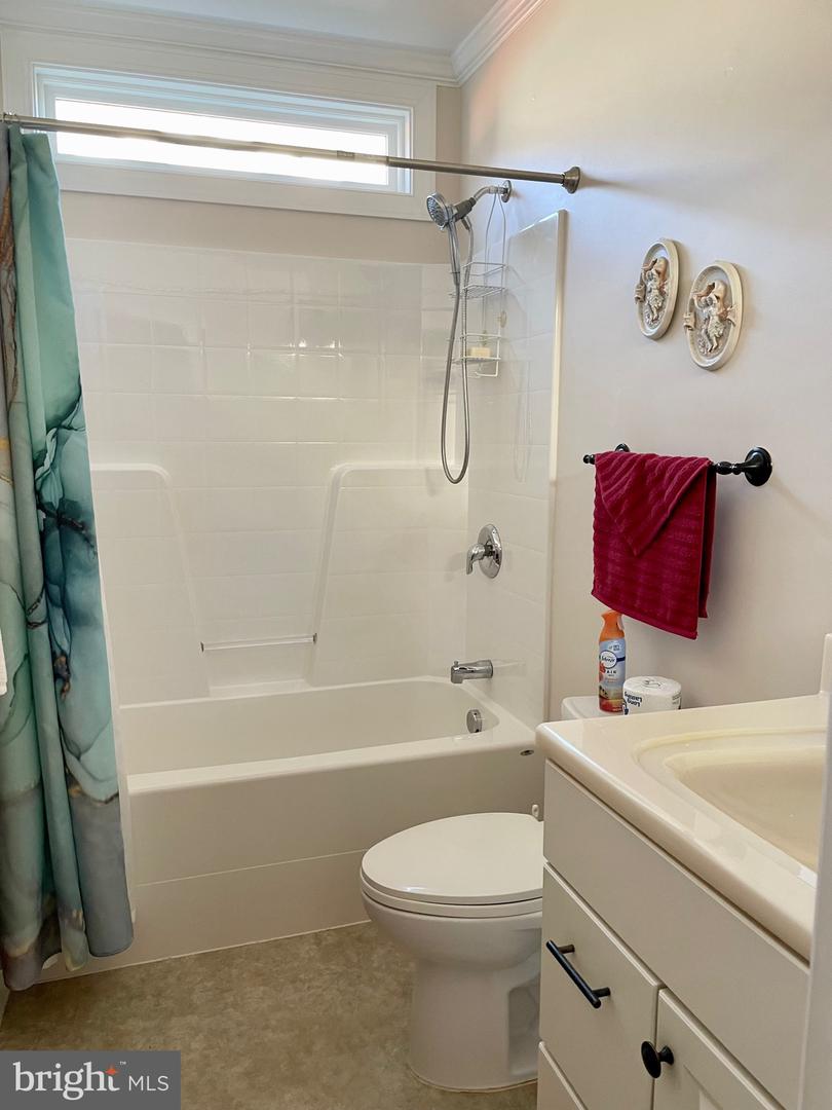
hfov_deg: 53.1
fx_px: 833
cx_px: 416
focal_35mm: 26
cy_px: 555
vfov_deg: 67.3
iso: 100
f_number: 1.6
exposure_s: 1/60
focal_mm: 4.2
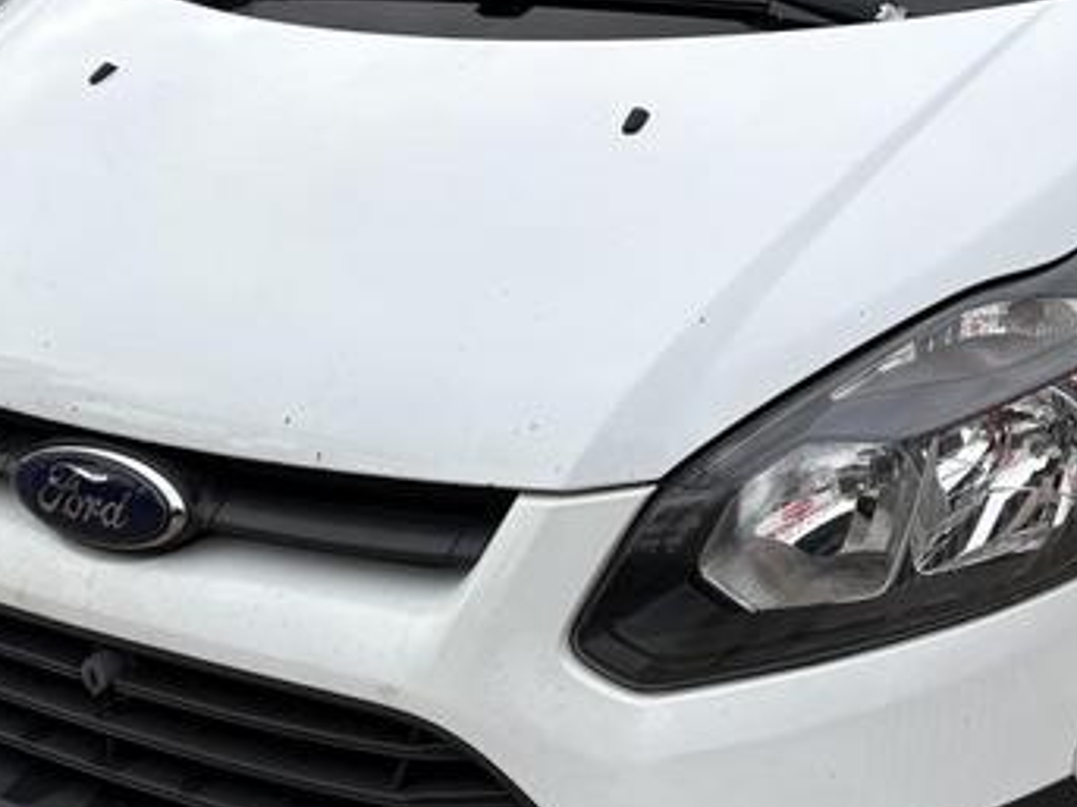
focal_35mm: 68
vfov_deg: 21.5
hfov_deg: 28.2
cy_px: 251
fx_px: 2115
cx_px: 785
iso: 50
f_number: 1.6
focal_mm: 5.96
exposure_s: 1/884
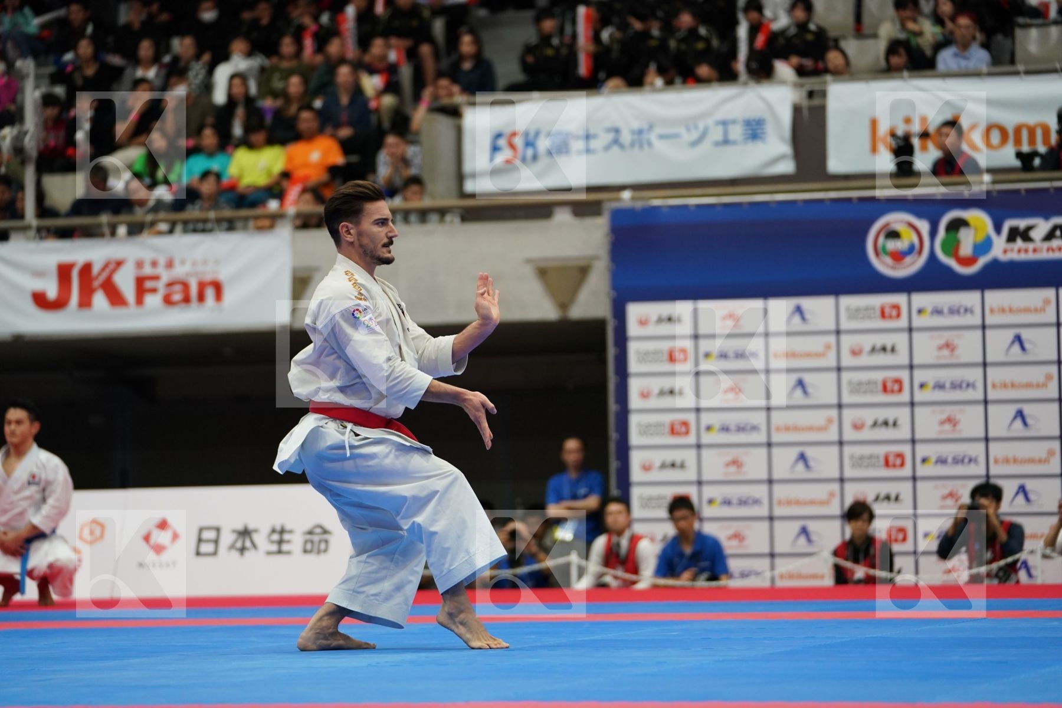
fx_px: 3569
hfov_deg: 16.9
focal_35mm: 121
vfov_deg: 11.3
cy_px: 354
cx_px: 531
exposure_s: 1/500
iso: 1600
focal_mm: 121
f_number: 2.8
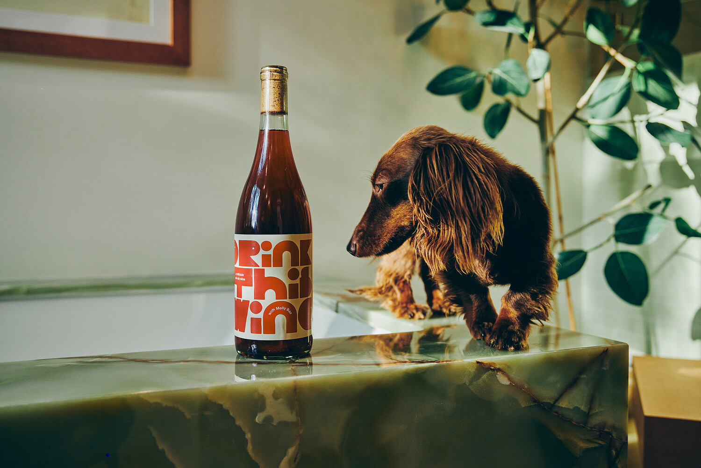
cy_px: 234
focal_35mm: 38
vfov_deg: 35.1
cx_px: 350
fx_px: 740
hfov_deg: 50.7
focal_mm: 38
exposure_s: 1/200
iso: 400
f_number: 4
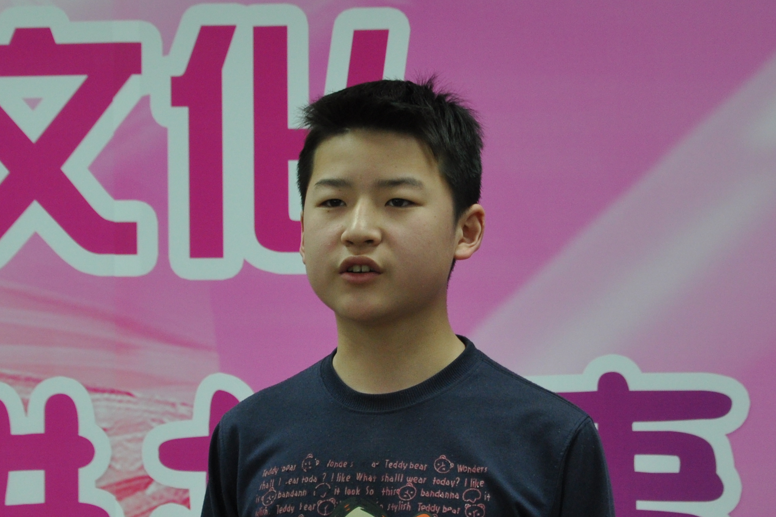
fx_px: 7417
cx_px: 378
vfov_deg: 4.0
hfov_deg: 6.0
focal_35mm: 344
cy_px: 303
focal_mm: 105
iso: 640
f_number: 5.6
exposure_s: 1/40
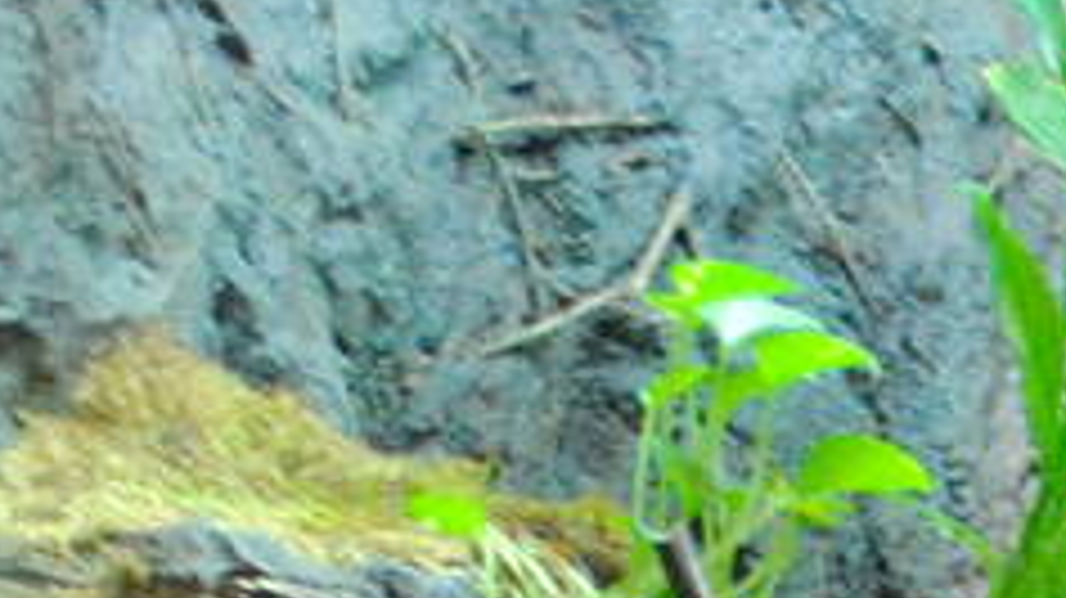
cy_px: 1630
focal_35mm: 276
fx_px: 7797
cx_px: 1565
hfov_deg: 7.7
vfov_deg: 4.3
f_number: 4.2
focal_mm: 26
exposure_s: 1/15
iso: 1600
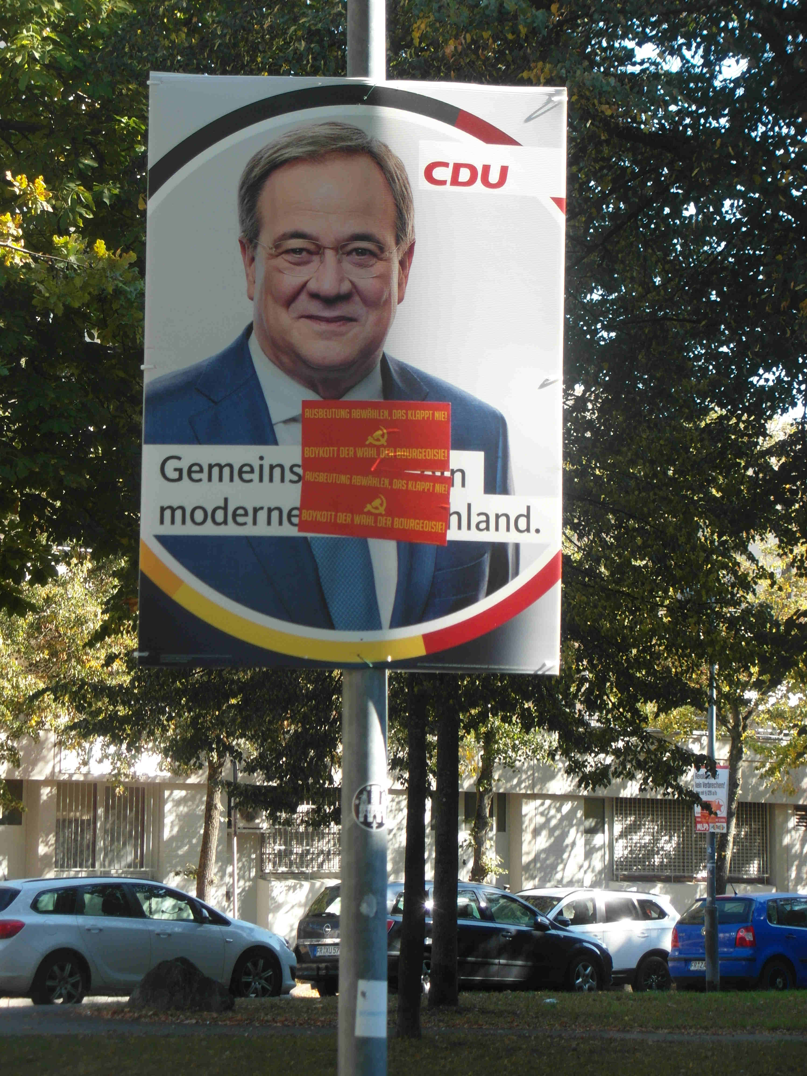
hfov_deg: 13.0
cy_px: 538
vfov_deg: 17.3
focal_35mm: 114
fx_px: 3544
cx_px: 404
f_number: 4
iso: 100
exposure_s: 1/125
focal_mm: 20.3
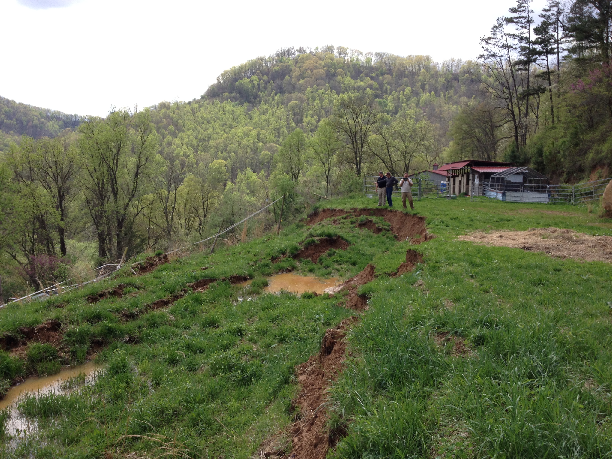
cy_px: 230
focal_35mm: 35
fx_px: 619
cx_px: 306
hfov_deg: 52.6
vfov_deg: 40.7
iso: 50
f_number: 2.4
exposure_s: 1/824
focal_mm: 4.28
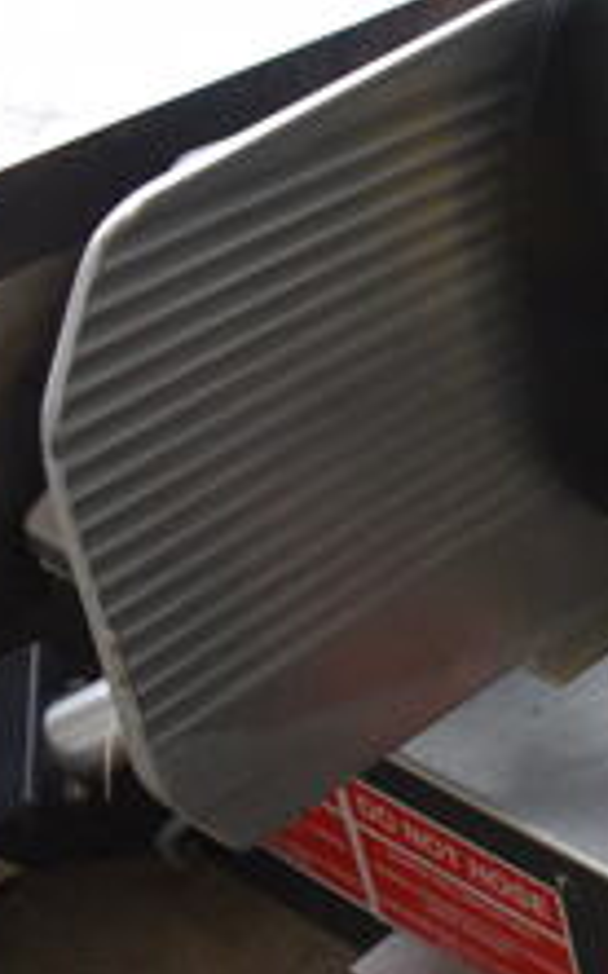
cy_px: 436
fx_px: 2016
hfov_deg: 14.4
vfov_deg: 27.1
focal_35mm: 76
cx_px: 1207
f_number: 3.5
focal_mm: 18
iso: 720
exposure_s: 1/250
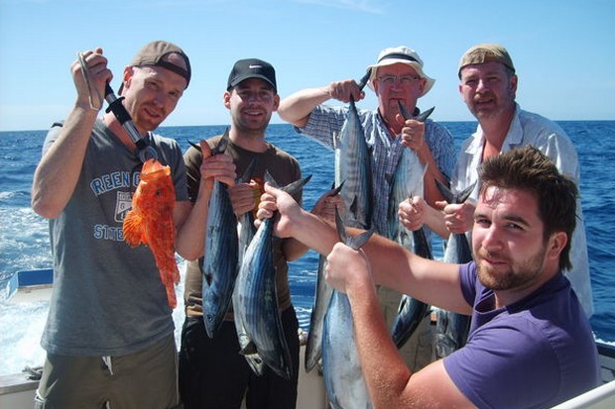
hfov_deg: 51.9
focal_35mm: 37
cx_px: 311
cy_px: 207
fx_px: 632
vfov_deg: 35.9
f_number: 7.1
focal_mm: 5.8
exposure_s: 1/180
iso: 50
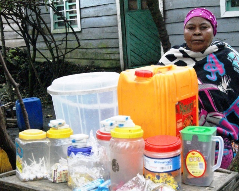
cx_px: 135
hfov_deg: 36.0
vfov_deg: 29.1
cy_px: 105
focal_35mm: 52
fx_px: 368
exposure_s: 1/250
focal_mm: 26
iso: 3200
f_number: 9
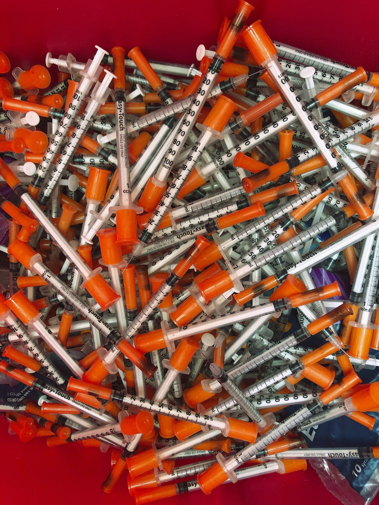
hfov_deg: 49.7
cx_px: 190
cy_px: 252
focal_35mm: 28
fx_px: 409
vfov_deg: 63.4
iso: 32
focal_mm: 4
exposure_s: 1/30
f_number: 1.8
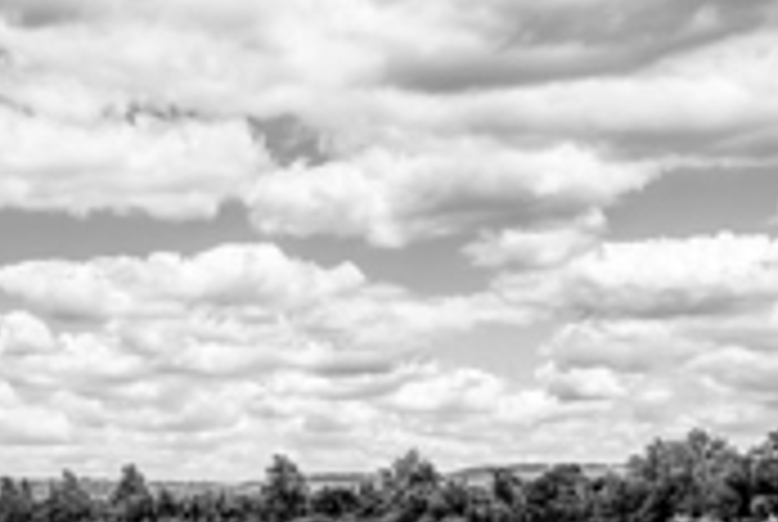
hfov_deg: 22.3
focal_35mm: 83
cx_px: -180
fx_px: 1797
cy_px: 540
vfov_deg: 16.1
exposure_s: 1/320
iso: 100
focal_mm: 24
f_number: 10
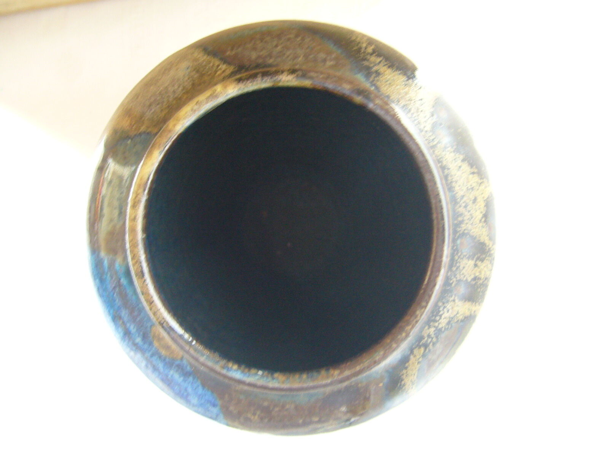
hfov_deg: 52.6
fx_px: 616
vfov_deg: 40.7
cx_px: 304
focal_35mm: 35
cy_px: 228
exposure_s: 1/8
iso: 200
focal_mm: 5.8
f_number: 2.8
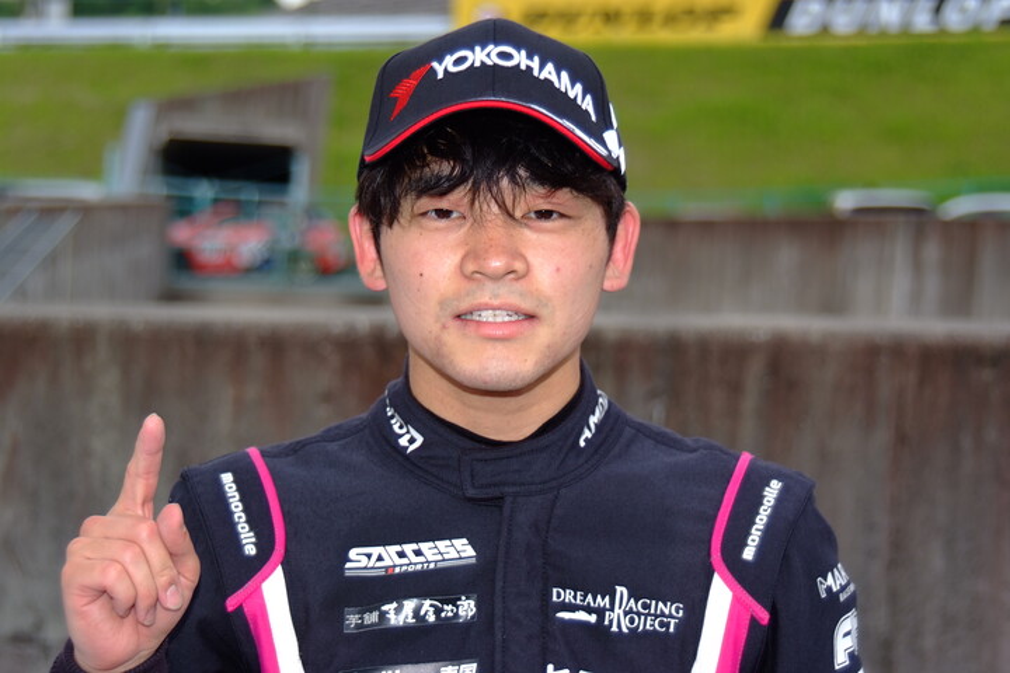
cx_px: 505
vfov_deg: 12.1
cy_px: 336
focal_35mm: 113
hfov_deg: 18.1
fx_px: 3170
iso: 100
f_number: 5.3
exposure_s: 1/80
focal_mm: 75
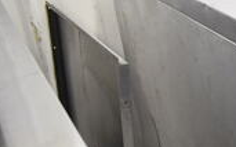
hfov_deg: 17.6
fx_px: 631
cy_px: 203
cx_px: 411
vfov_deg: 12.8
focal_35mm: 98
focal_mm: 18
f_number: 3.5
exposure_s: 1/125
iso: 2200
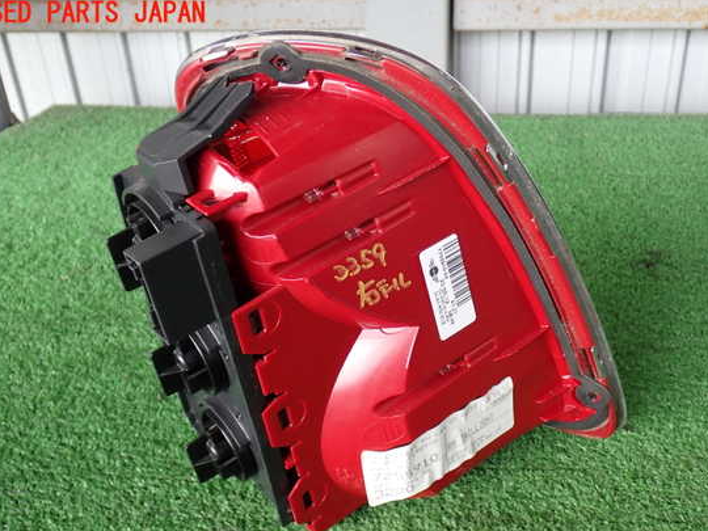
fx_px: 818
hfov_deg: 46.8
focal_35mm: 40
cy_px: 292
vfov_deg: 35.9
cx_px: 361
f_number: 2.5
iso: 200
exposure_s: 1/80
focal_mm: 6.37
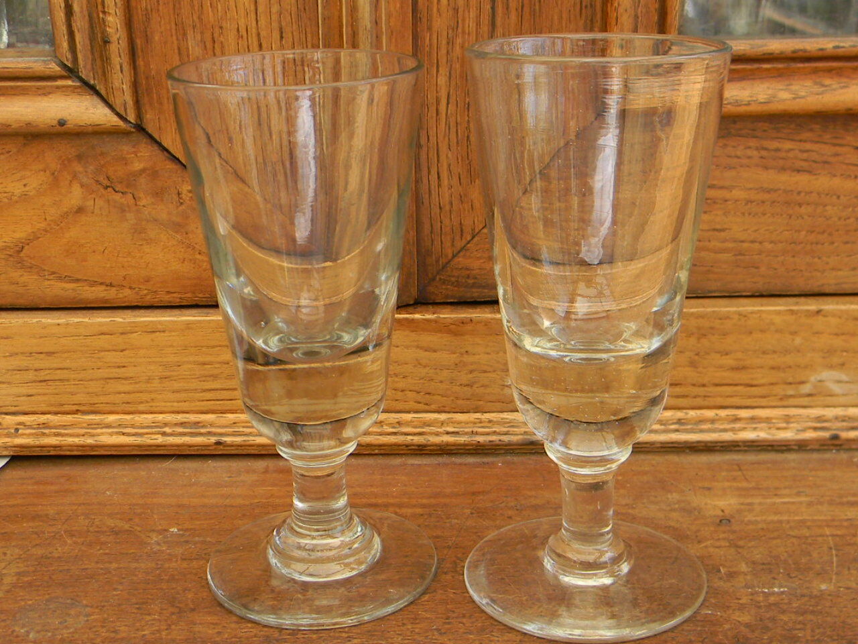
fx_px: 694
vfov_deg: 49.7
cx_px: 429
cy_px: 322
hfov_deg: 63.4
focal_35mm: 28
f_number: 3.5
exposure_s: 1/120
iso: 80
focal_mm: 5
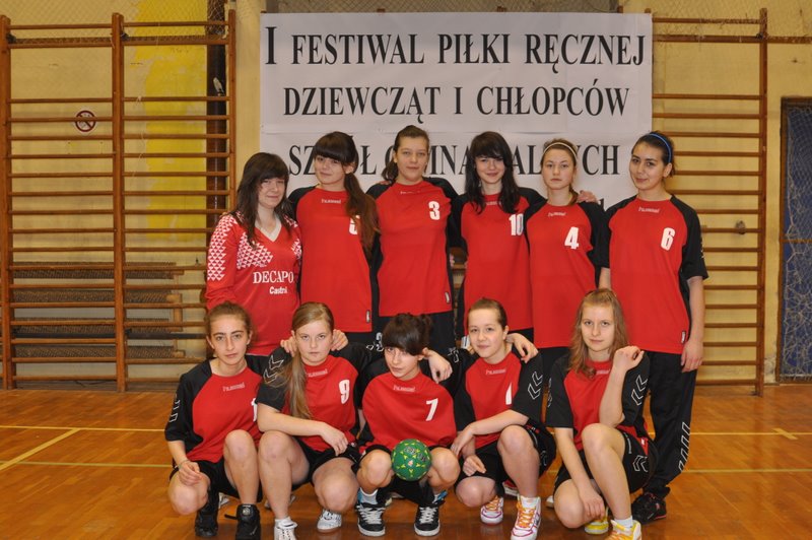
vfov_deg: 31.8
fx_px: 947
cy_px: 270
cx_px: 406
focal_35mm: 42
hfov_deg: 46.4
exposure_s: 1/60
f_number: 5
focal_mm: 28
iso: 400
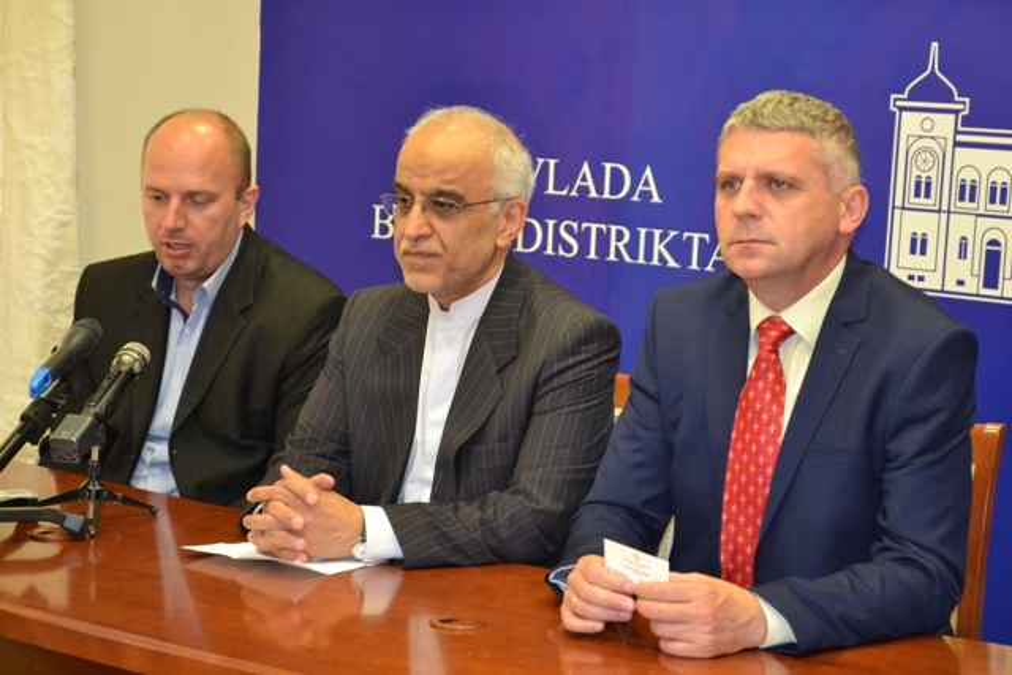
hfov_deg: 26.0
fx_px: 2193
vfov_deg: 17.5
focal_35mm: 78
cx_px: 506
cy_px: 338
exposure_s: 1/60
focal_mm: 52
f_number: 5.6
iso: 2500
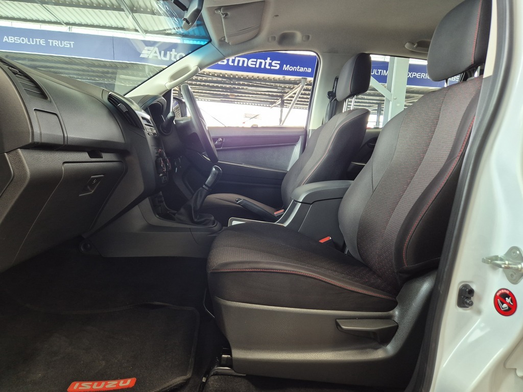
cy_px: 196
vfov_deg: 58.9
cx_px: 262
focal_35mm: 23
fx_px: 347
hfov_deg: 73.9
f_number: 1.8
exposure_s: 1/100
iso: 320
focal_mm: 5.4
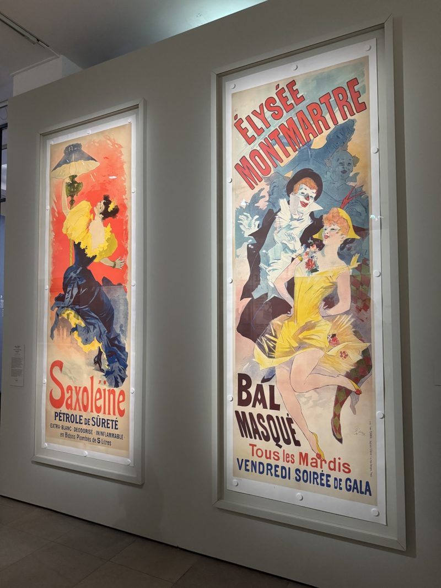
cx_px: 220
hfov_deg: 56.8
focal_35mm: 24
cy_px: 294
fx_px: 408
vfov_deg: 71.6
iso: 800
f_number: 1.78
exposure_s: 1/55
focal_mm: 6.76
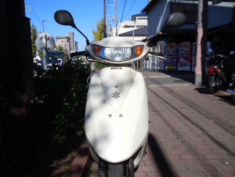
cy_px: 88
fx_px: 224
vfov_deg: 42.9
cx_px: 118
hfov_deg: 55.4
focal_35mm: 33
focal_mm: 5.9
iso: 100
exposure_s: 1/250
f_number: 8
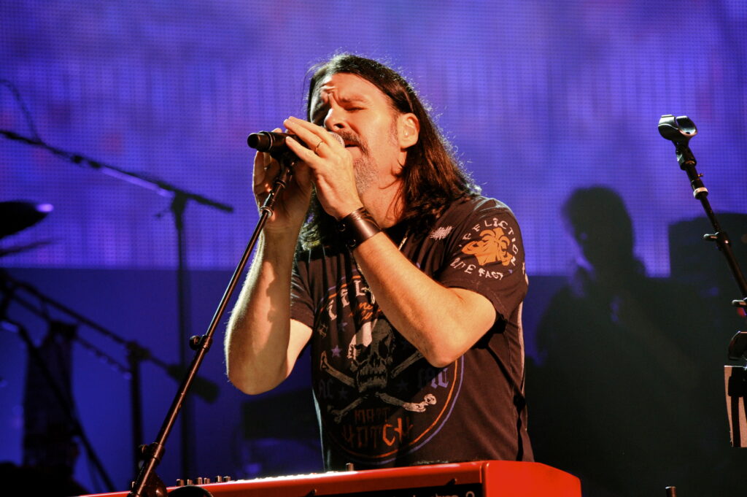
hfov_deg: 12.1
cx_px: 374
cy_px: 248
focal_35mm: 170
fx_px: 3525
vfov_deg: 8.1
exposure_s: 1/160
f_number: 6.3
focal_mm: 170
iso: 4000
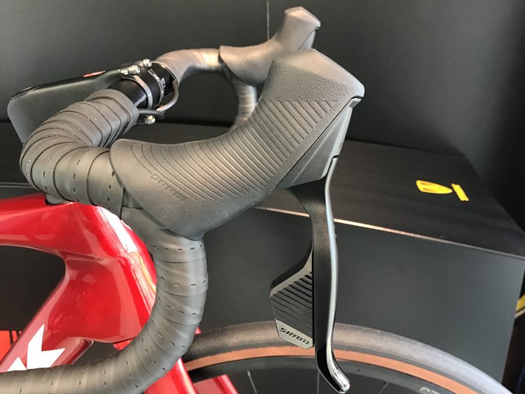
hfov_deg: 55.4
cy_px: 207
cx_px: 262
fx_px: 500
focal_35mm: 33
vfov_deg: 42.9
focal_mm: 3.3
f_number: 2.4
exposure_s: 1/30
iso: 50
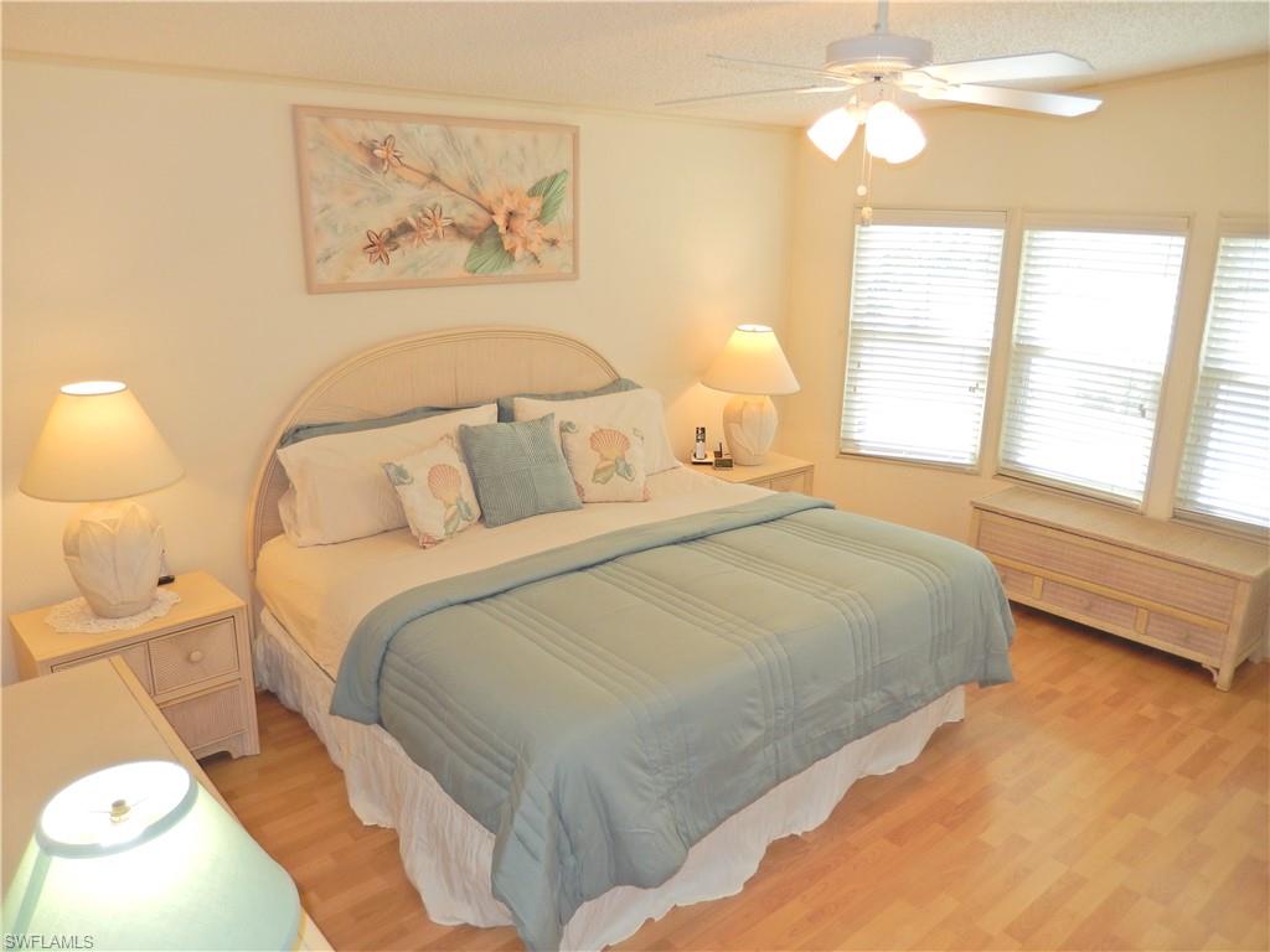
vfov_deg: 54.9
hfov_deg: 69.4
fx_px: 917
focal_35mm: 25
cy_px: 476
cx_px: 635
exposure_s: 1/50
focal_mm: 4.5
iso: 125
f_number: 3.4
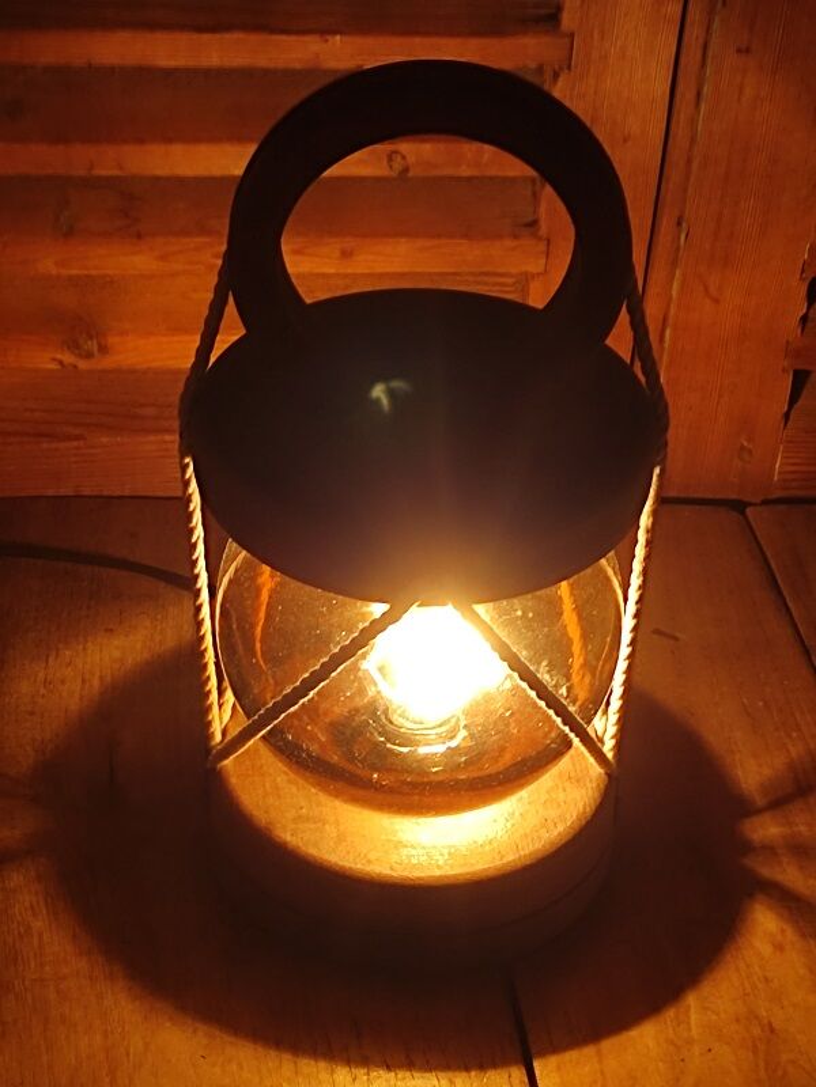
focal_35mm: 26
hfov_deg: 53.1
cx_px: 408
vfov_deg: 67.3
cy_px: 544
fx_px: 817
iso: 128
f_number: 1.79
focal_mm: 4.74
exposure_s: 1/33
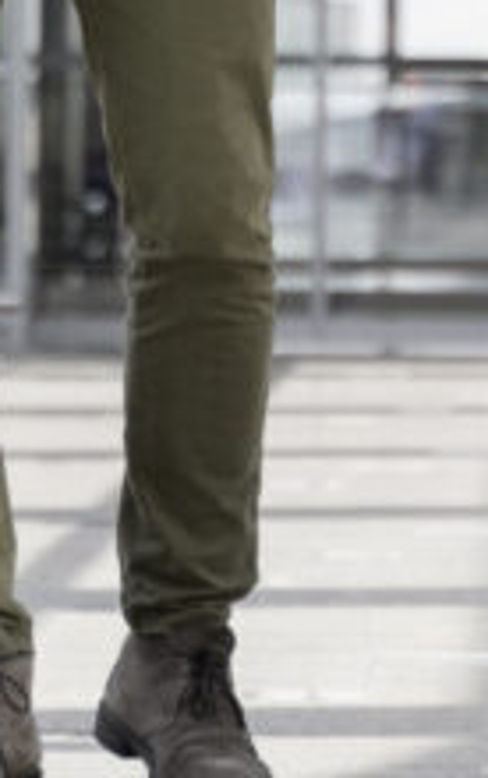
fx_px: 6834
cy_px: -306
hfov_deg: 4.1
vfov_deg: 6.4
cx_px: 499
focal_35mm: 322
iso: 160
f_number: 2.8
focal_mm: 68
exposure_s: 1/400
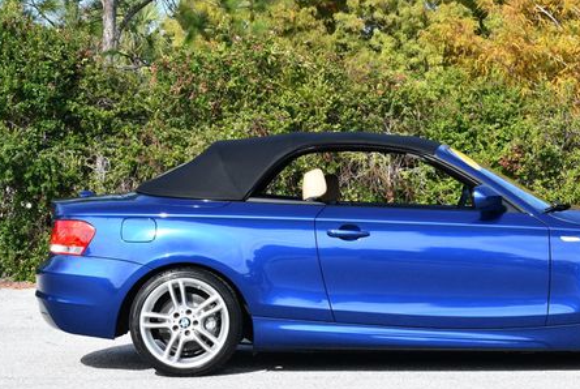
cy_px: 153
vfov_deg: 11.9
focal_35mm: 115
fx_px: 1855
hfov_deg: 17.7
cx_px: 399
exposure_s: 1/250
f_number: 8
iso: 160
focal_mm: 40
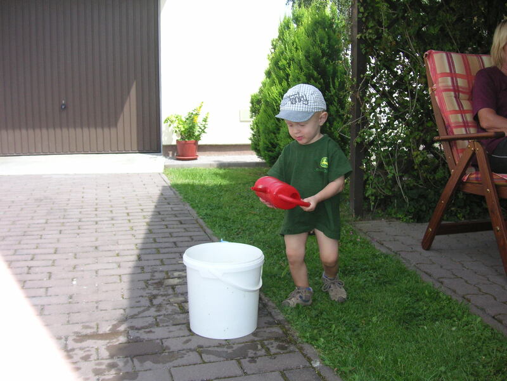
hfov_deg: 50.1
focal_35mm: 37
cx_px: 254
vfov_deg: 38.7
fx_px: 542
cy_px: 190
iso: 80
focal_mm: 6.1
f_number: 2.8
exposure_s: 1/1000
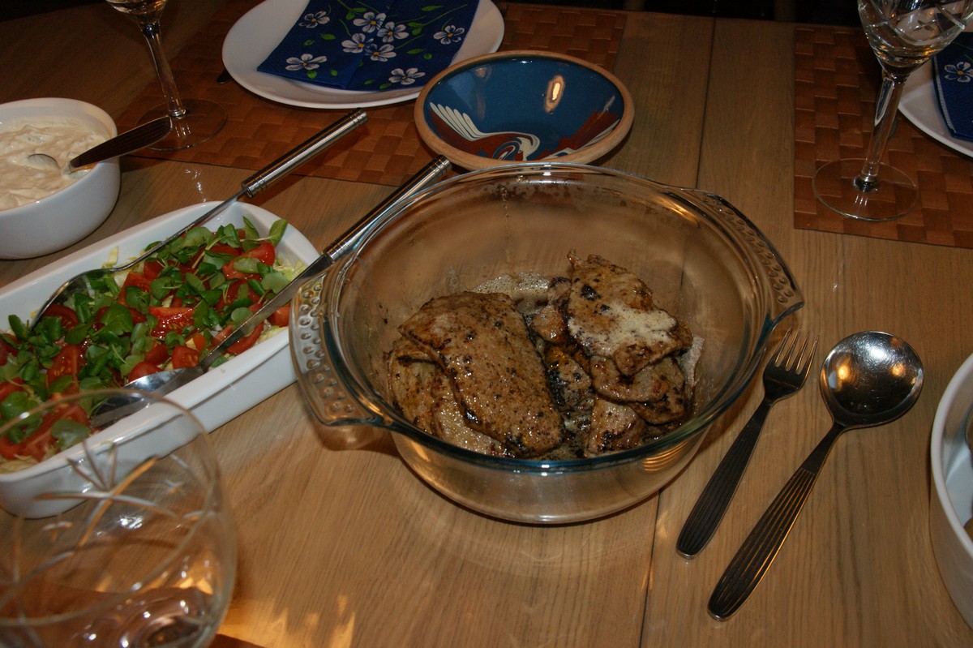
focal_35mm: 33
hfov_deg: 57.2
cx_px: 486
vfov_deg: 39.9
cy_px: 324
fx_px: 892
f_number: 8
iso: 400
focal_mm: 22
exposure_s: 1/60
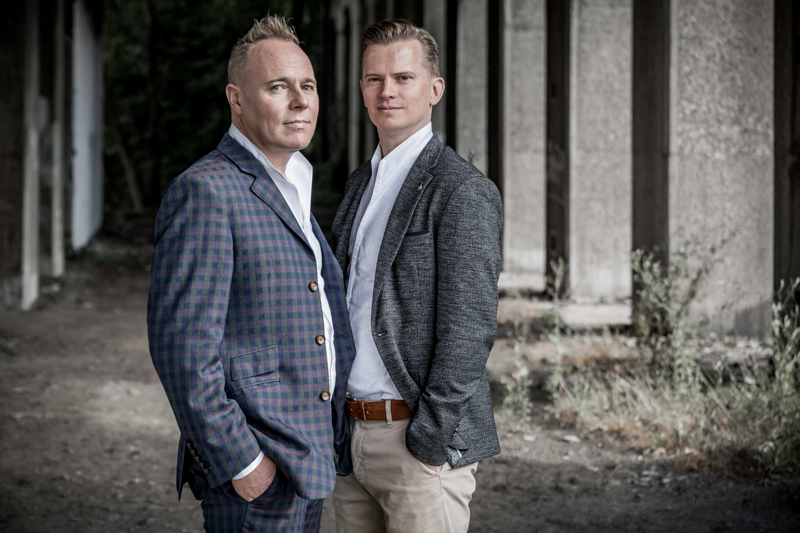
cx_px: 400
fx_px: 1555
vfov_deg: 19.4
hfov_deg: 28.9
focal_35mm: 70
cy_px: 266
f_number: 4
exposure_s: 1/320
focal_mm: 70
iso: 220
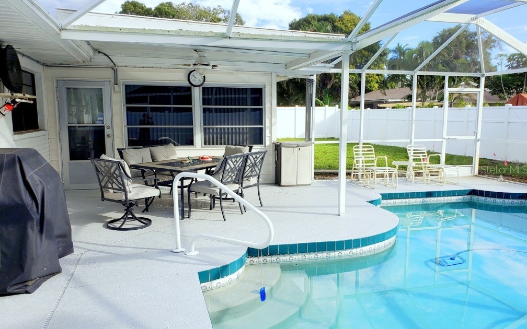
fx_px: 402
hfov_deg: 66.5
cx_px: 262
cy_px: 169
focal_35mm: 28
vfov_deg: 44.5
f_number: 2.4
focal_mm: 4.3
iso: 50
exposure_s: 1/526
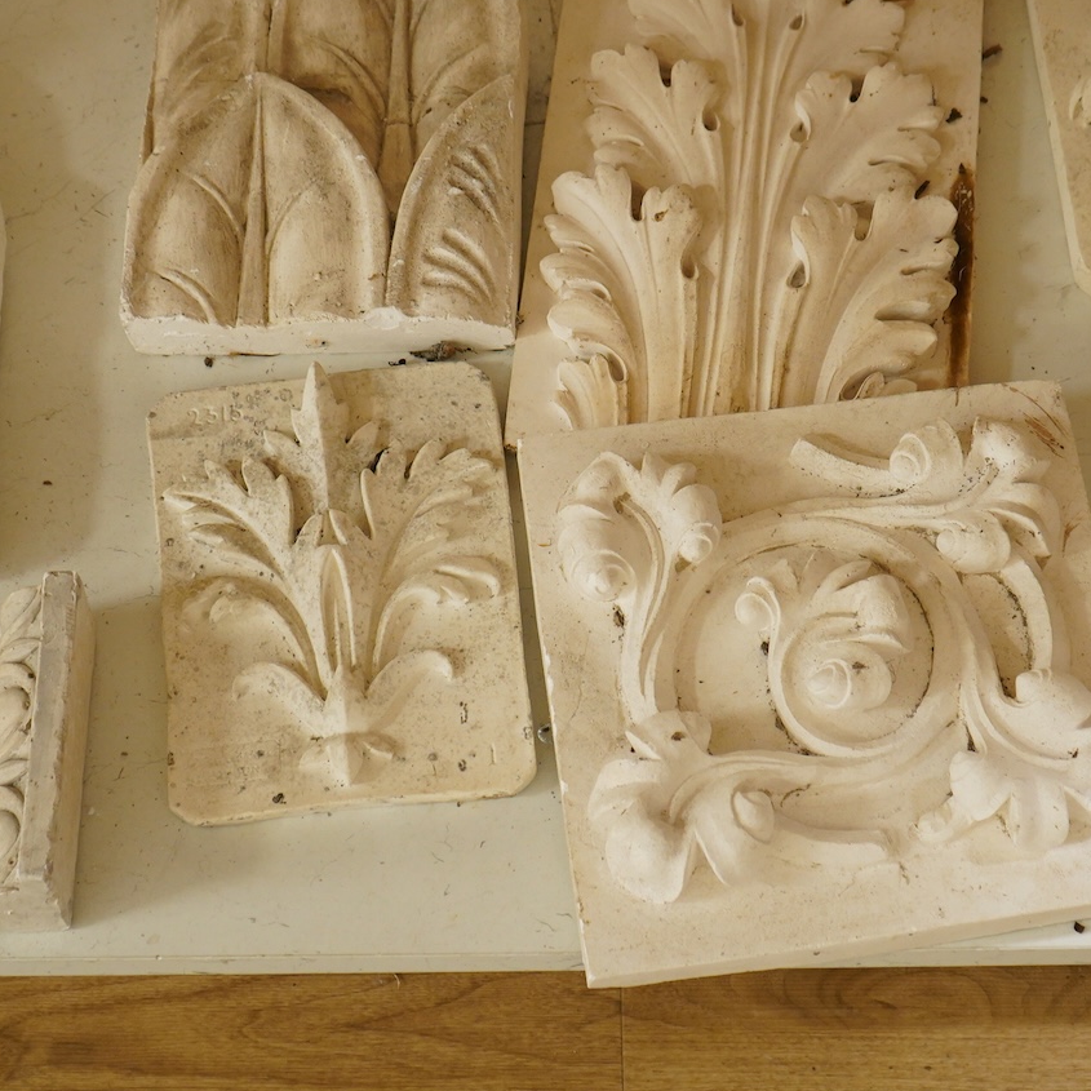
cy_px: 463
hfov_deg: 22.7
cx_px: 614
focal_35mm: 76
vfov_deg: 22.7
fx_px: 2710
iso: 2500
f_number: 5
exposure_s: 1/80
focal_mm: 44
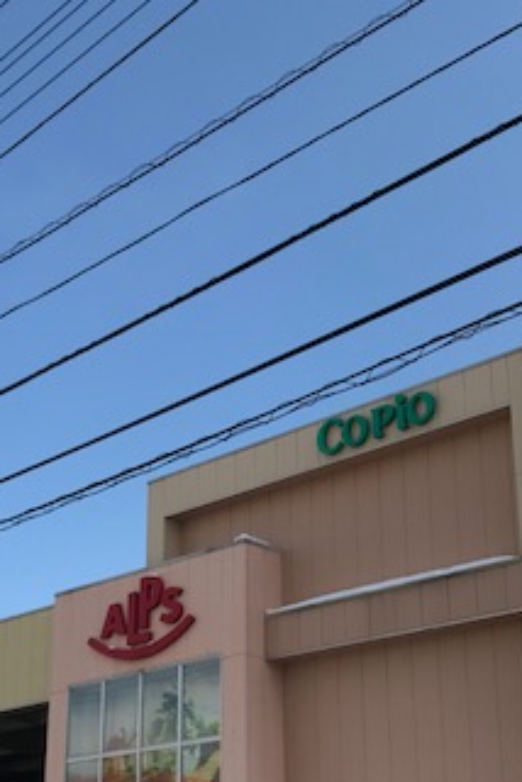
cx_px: 141
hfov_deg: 23.2
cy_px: 526
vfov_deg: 34.1
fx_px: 1261
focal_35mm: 58
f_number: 1.8
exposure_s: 1/2179
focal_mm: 3.99
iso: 20
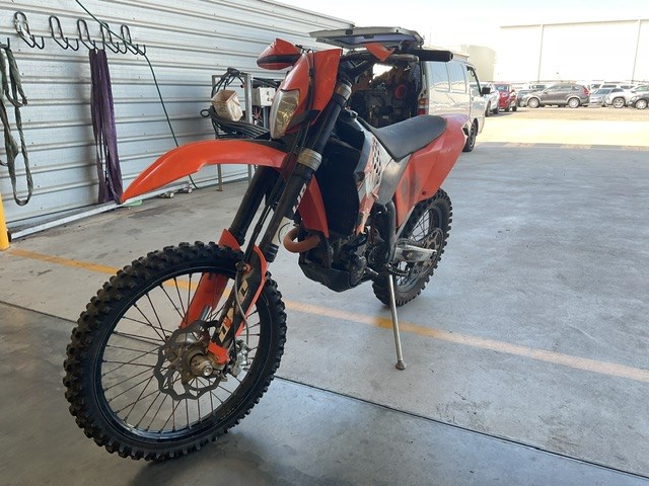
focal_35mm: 29
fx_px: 544
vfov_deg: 48.2
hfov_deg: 61.7
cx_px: 324
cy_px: 243
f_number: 1.8
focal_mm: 3
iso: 16
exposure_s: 1/149
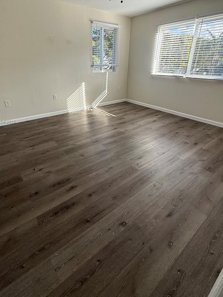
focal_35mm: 18
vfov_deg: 86.9
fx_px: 155
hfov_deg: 71.4
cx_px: 100
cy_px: 122
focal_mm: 2.22
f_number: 2.2
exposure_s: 1/136
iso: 64
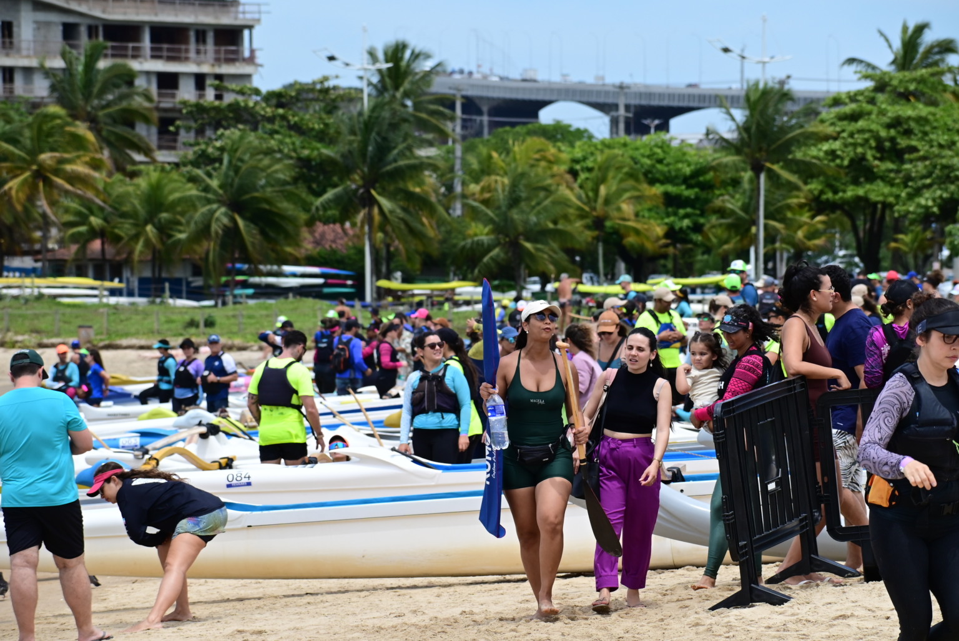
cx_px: 480
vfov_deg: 7.1
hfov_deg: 10.5
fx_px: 5199
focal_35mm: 195
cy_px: 320
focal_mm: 130
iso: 320
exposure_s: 1/1250
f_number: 9
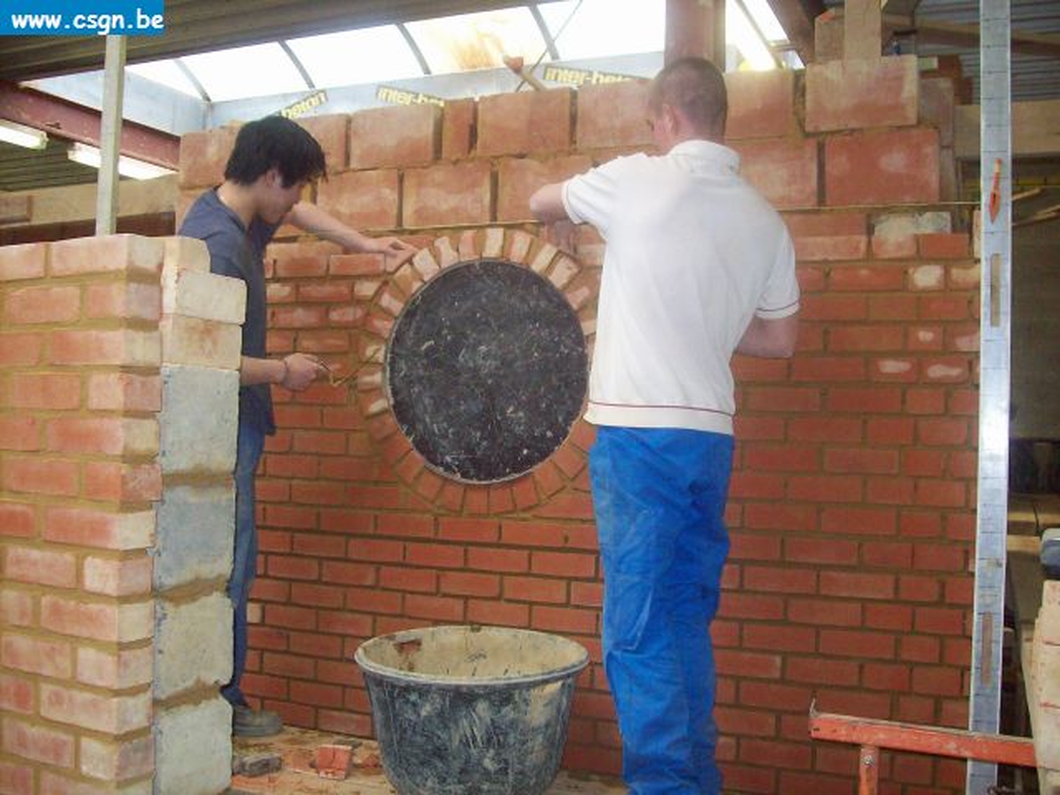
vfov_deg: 39.7
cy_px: 398
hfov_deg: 51.4
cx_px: 530
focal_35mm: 36
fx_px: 1102
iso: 200
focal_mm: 6
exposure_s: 1/64
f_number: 2.7
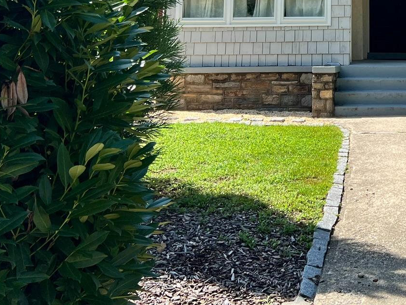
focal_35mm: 63
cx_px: 370
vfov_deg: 21.6
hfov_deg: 29.4
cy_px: -64
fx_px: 739
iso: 50
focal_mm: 5.7
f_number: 1.5
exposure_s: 1/2123
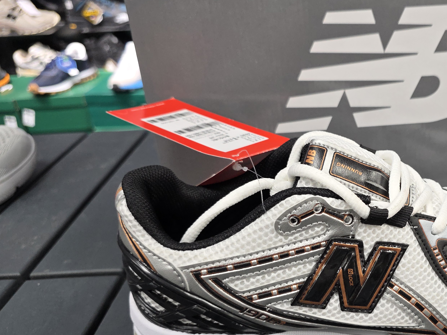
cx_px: 352
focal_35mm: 37
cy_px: 225
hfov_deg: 47.6
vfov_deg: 38.2
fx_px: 478
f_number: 1.7
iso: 160
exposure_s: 1/100
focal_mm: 6.3
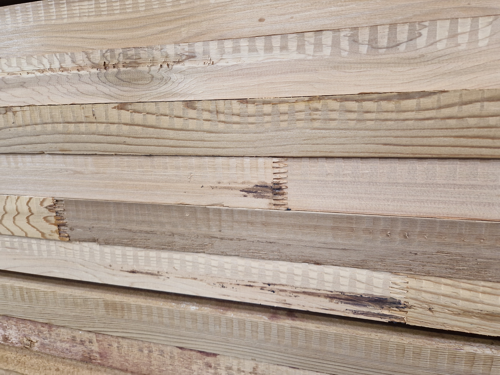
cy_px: 188
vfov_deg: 58.9
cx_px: 250
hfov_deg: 73.9
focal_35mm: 23
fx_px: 332
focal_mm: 5.4
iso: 50
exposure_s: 1/100
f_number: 1.8
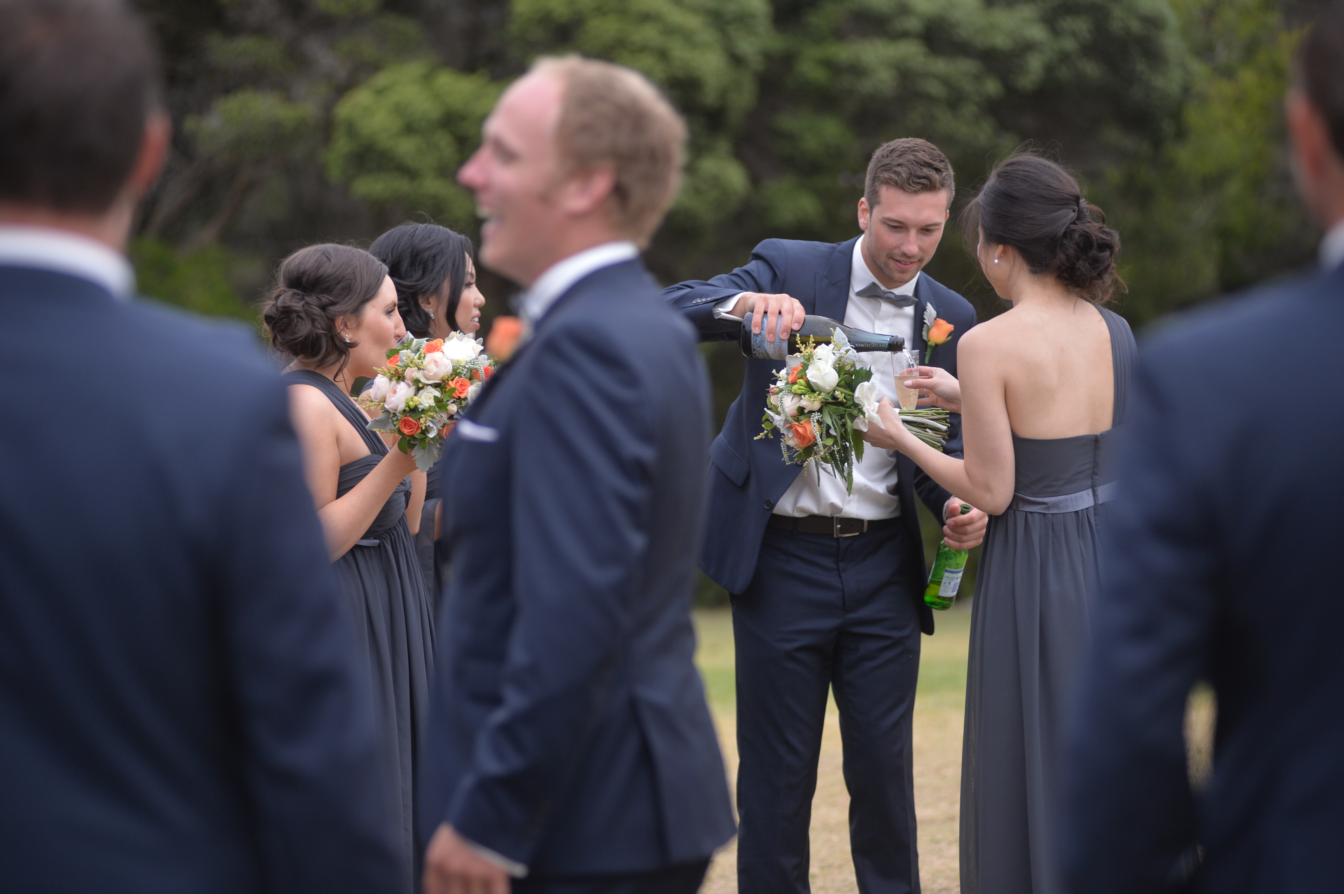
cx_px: 672
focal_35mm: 135
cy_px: 447
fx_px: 5037
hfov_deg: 15.2
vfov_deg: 10.1
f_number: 3.2
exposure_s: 1/1000
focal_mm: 135
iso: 400
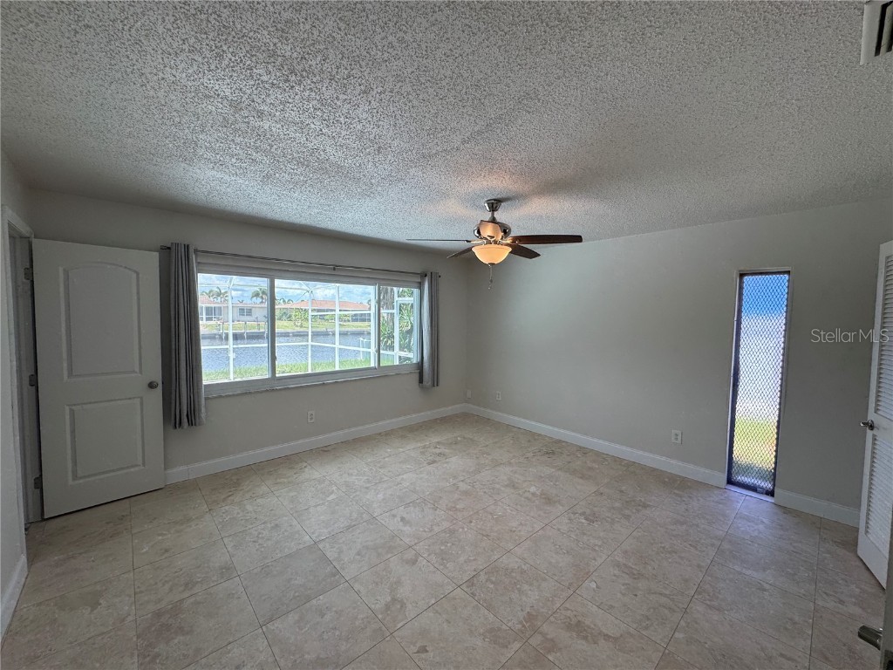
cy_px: 335
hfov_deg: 102.1
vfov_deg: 85.7
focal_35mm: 14
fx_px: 361
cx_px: 446
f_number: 2.2
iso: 40
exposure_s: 1/164
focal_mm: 2.22
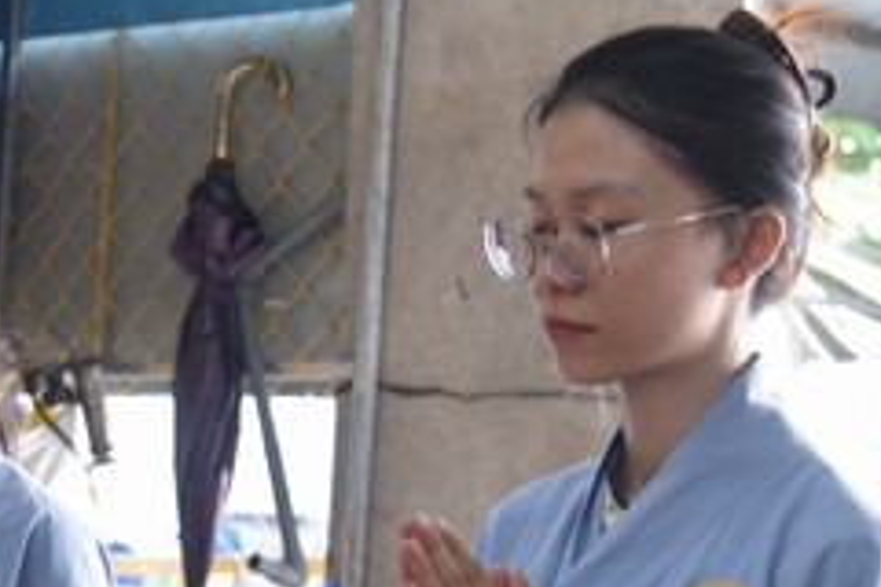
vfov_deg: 10.5
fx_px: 3157
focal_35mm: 129
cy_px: 594
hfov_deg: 15.5
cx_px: -95
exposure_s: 1/60
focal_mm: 50
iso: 450
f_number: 4
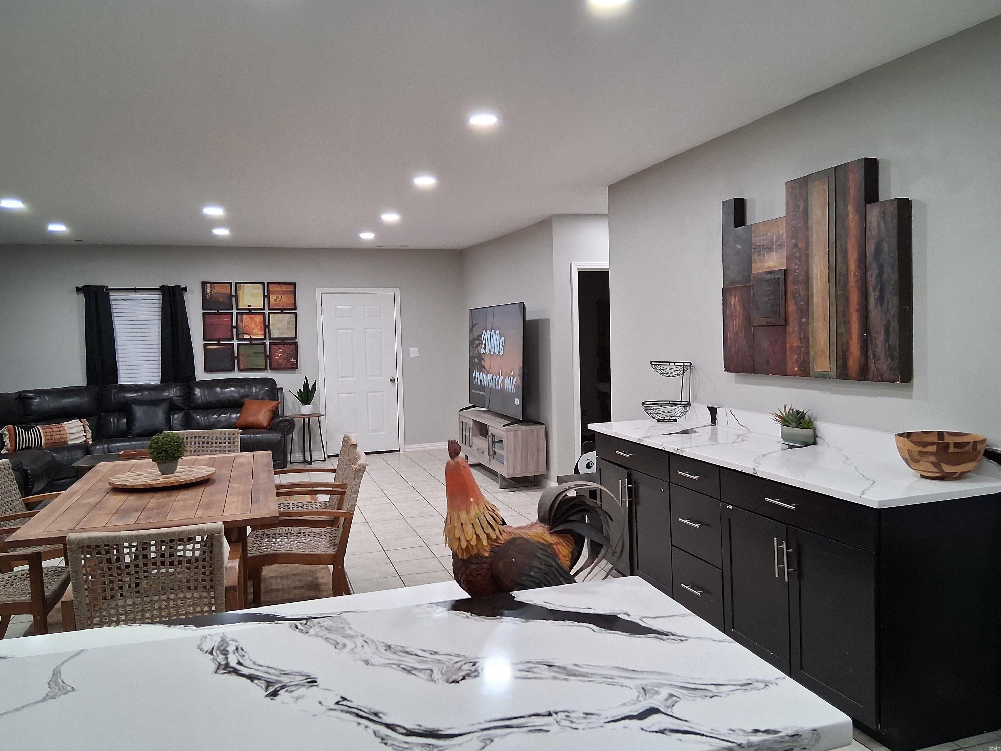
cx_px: 503
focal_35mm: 27
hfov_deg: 65.3
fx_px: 781
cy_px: 362
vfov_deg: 51.4
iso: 320
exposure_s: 1/60
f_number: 1.8
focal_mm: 3.98
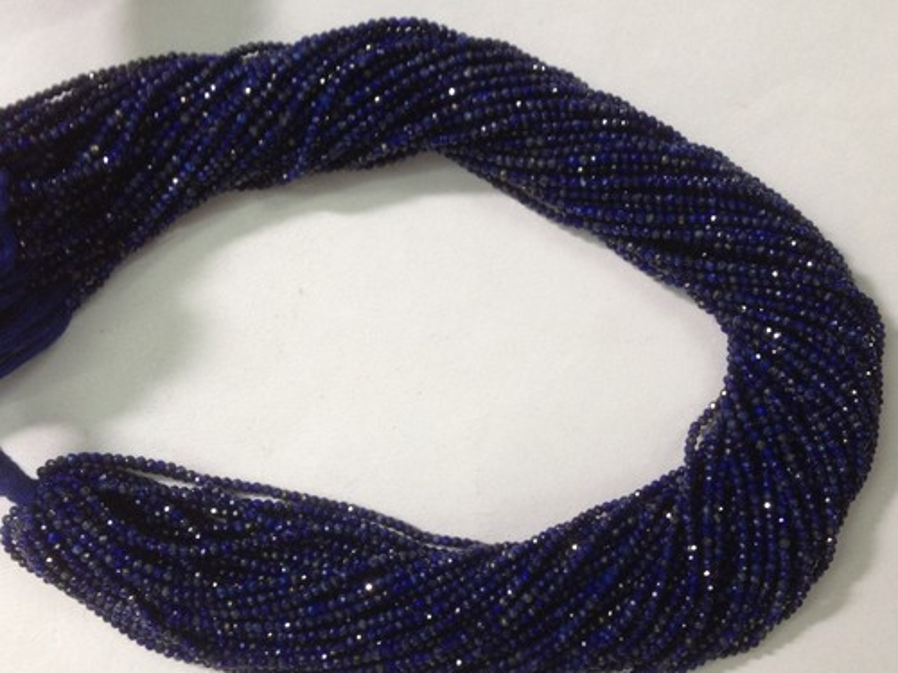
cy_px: 336
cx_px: 449
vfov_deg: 40.7
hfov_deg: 52.6
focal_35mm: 35
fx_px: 908
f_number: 2.4
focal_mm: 4.28
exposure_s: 1/20
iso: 64
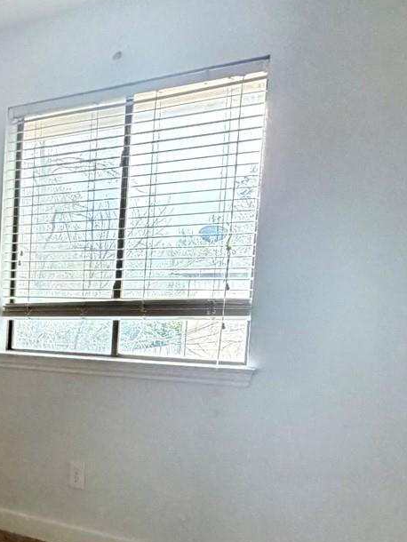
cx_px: -76
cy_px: 391
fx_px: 736
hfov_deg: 27.4
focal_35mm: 47
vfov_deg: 39.6
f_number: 2.2
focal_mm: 2.22
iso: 400
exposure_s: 1/60
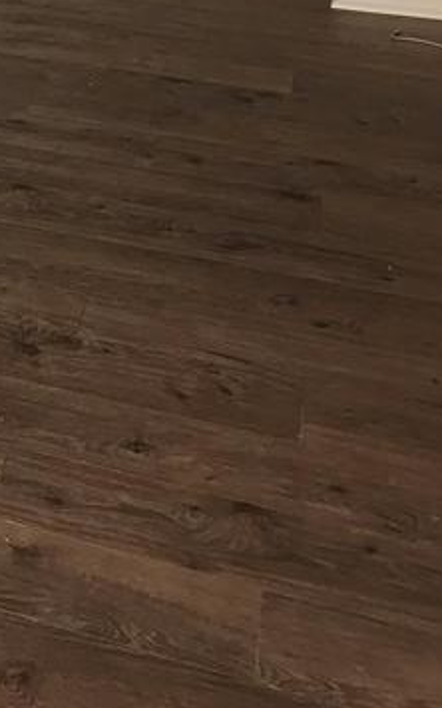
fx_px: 1429
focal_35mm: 74
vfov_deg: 24.2
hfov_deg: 16.1
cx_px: -223
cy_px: -223
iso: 1000
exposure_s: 1/24
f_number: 1.8
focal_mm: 6.4
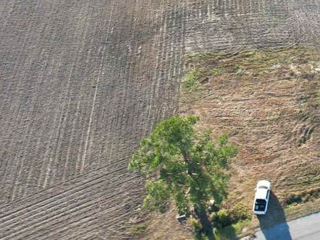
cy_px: -31
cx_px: 334
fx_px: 601
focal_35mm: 65
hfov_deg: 27.7
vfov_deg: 21.3
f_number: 2.8
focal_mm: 8.38
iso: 100
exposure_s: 1/250
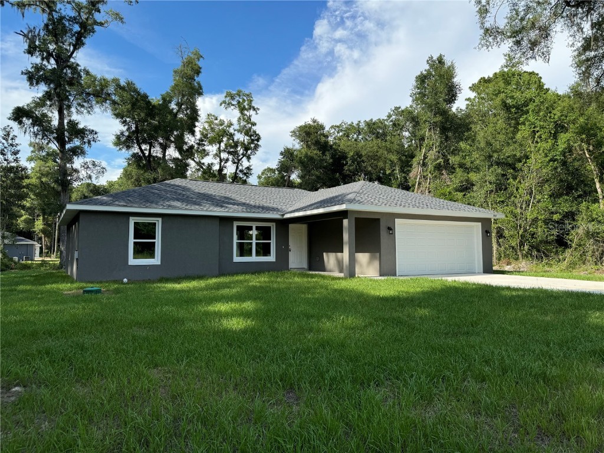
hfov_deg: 71.6
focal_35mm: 24
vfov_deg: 56.8
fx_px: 419
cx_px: 302
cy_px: 226
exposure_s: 1/2415
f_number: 1.78
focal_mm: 6.76
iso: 80
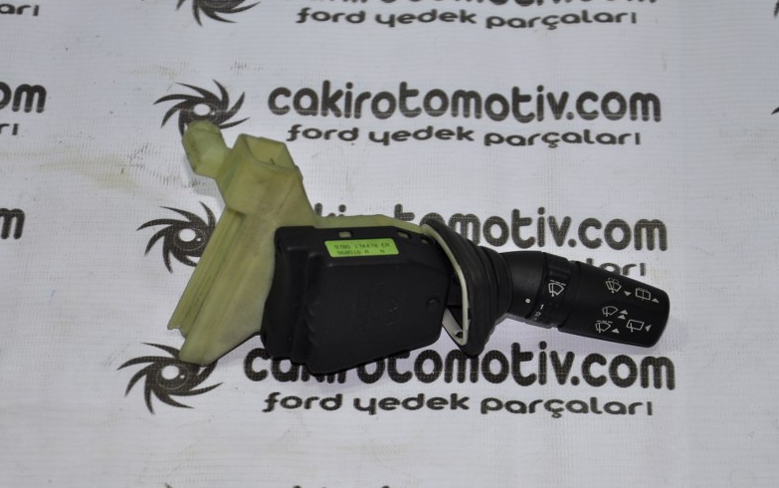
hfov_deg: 15.9
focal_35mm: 132
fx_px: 2795
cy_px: 272
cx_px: 423
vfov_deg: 10.0
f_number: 5.3
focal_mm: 75
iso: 200
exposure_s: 1/60
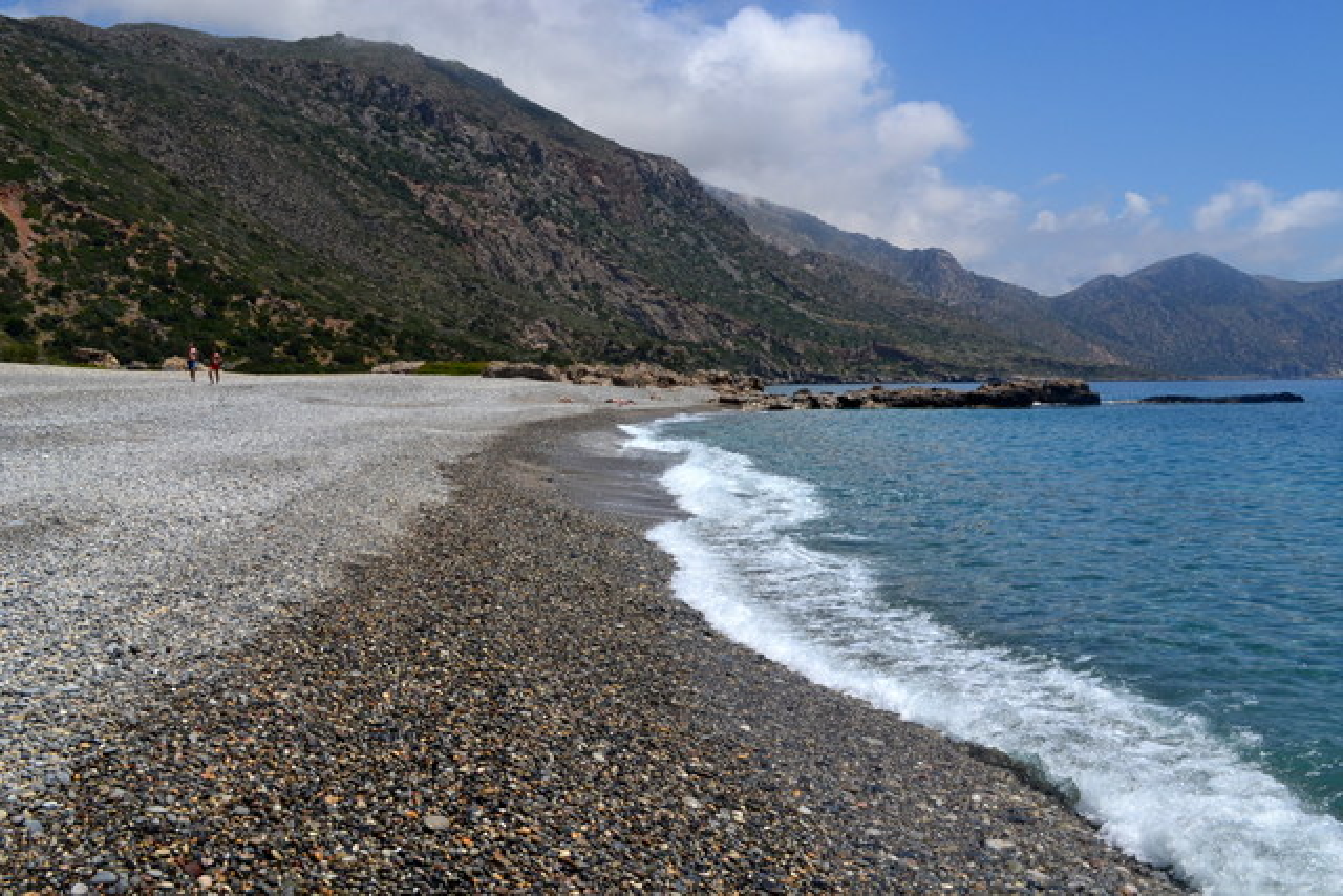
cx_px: 672
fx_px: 1231
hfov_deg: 57.2
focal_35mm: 33
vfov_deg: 40.0
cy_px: 448
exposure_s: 1/500
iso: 320
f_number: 11
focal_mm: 22
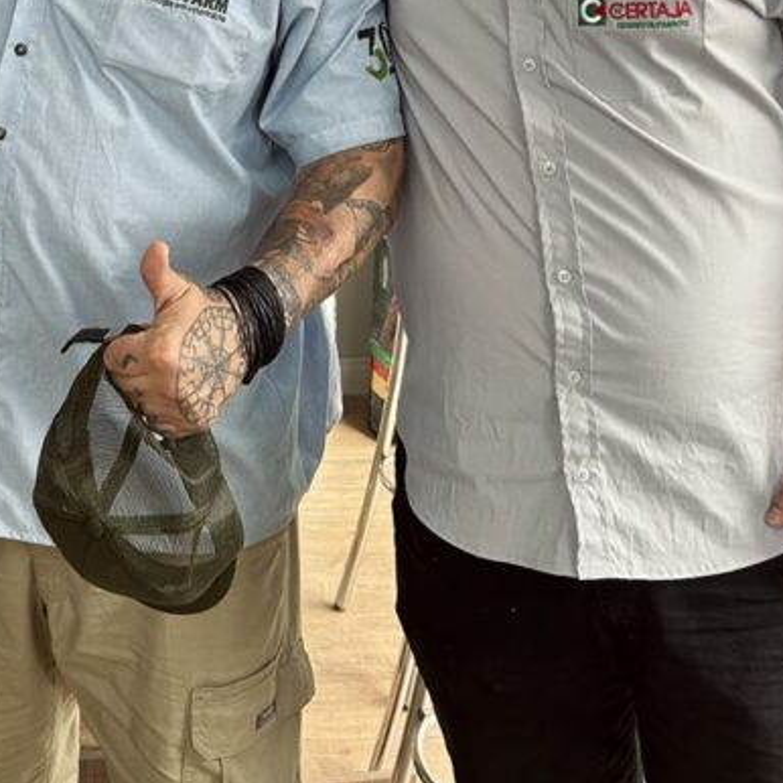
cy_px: -75
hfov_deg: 27.4
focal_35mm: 61
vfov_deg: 26.0
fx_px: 1561
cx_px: 116
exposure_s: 1/218
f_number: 1.5
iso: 40
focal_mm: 5.7
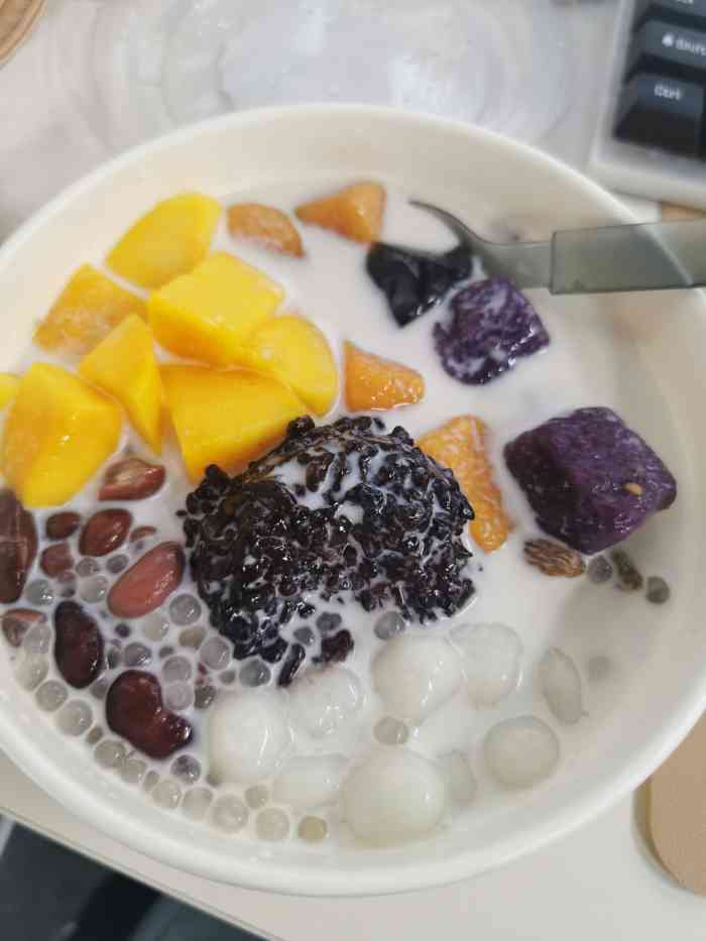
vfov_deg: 65.3
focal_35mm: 27
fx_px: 734
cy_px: 470
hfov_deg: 51.4
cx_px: 353
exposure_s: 1/50
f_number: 1.6
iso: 250
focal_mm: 5.56
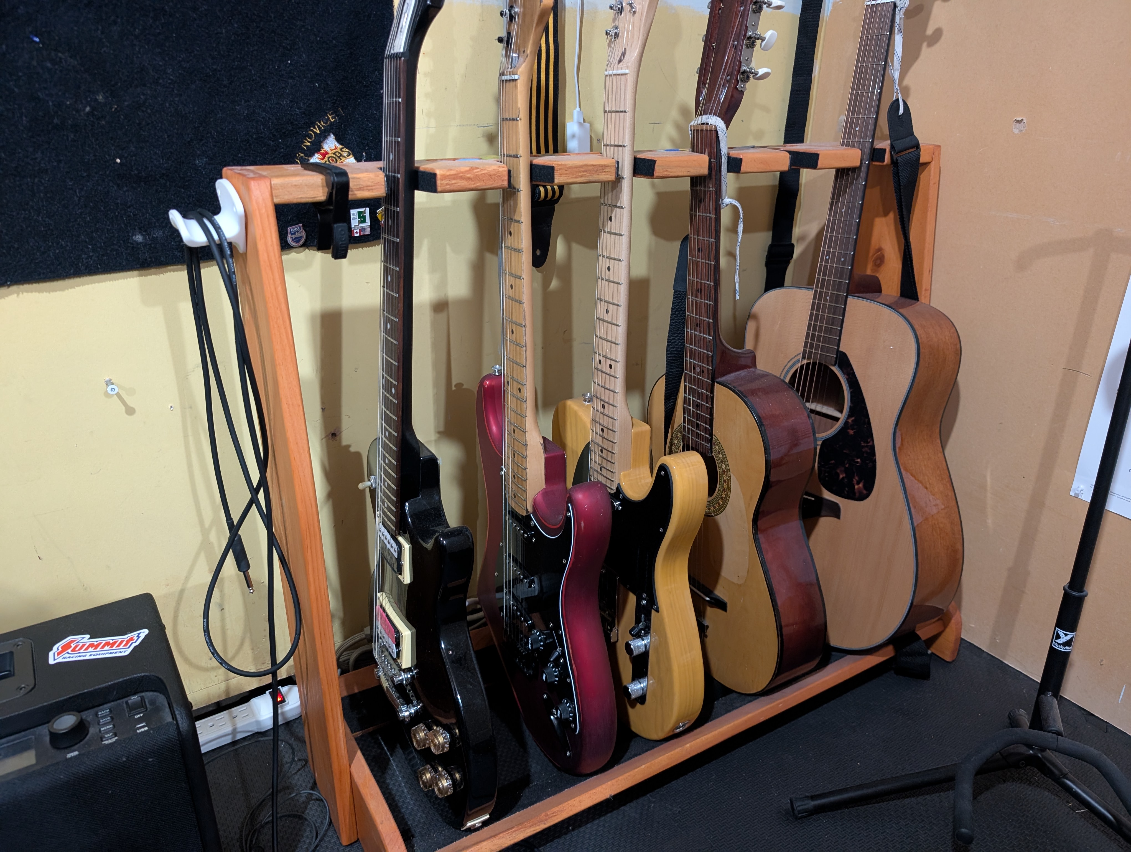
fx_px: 785
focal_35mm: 24
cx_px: 566
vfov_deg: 56.9
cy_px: 426
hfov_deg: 71.5
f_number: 1.68
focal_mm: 6.9
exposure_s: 1/24
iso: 804
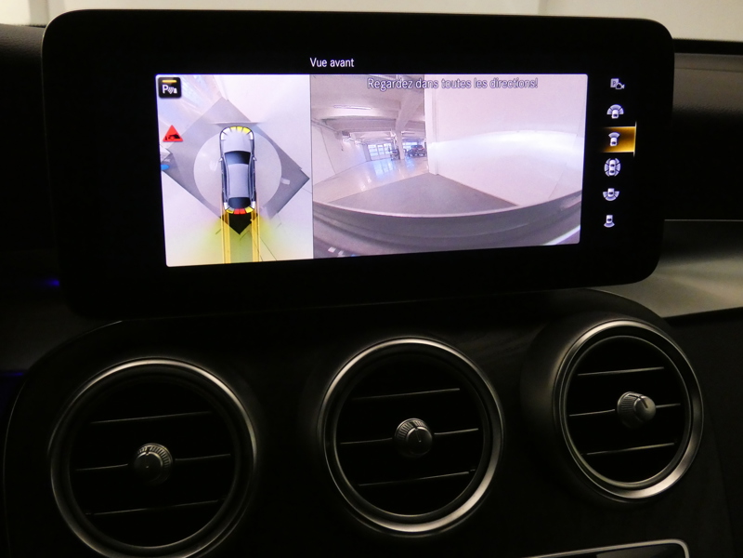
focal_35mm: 39
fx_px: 837
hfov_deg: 47.9
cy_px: 279
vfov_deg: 36.8
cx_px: 372
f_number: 3.6
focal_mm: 7.1
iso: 1250
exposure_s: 1/80
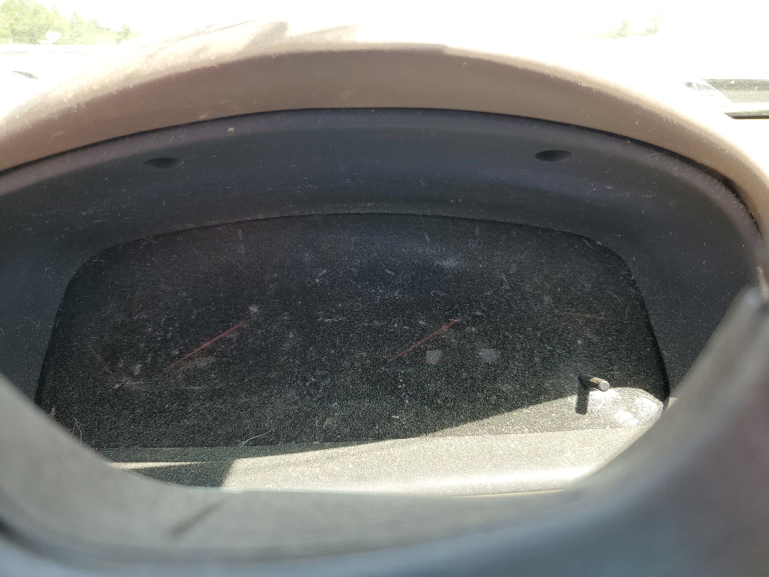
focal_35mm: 26
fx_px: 578
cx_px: 384
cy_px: 288
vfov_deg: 53.1
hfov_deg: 67.3
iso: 50
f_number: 1.5
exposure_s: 1/238
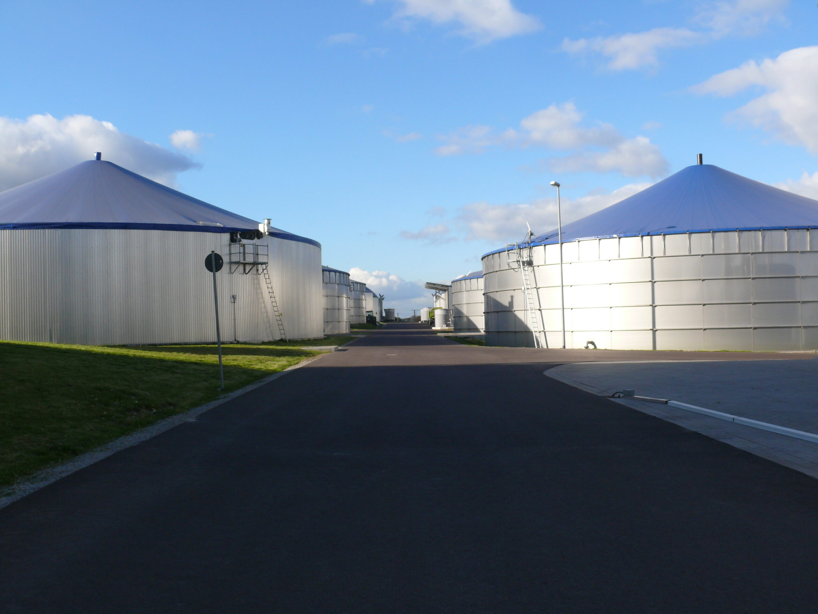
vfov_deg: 40.7
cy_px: 307
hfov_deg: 52.6
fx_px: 827
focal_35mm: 35
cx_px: 409
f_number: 5.6
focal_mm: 7.4
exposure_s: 1/320
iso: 100
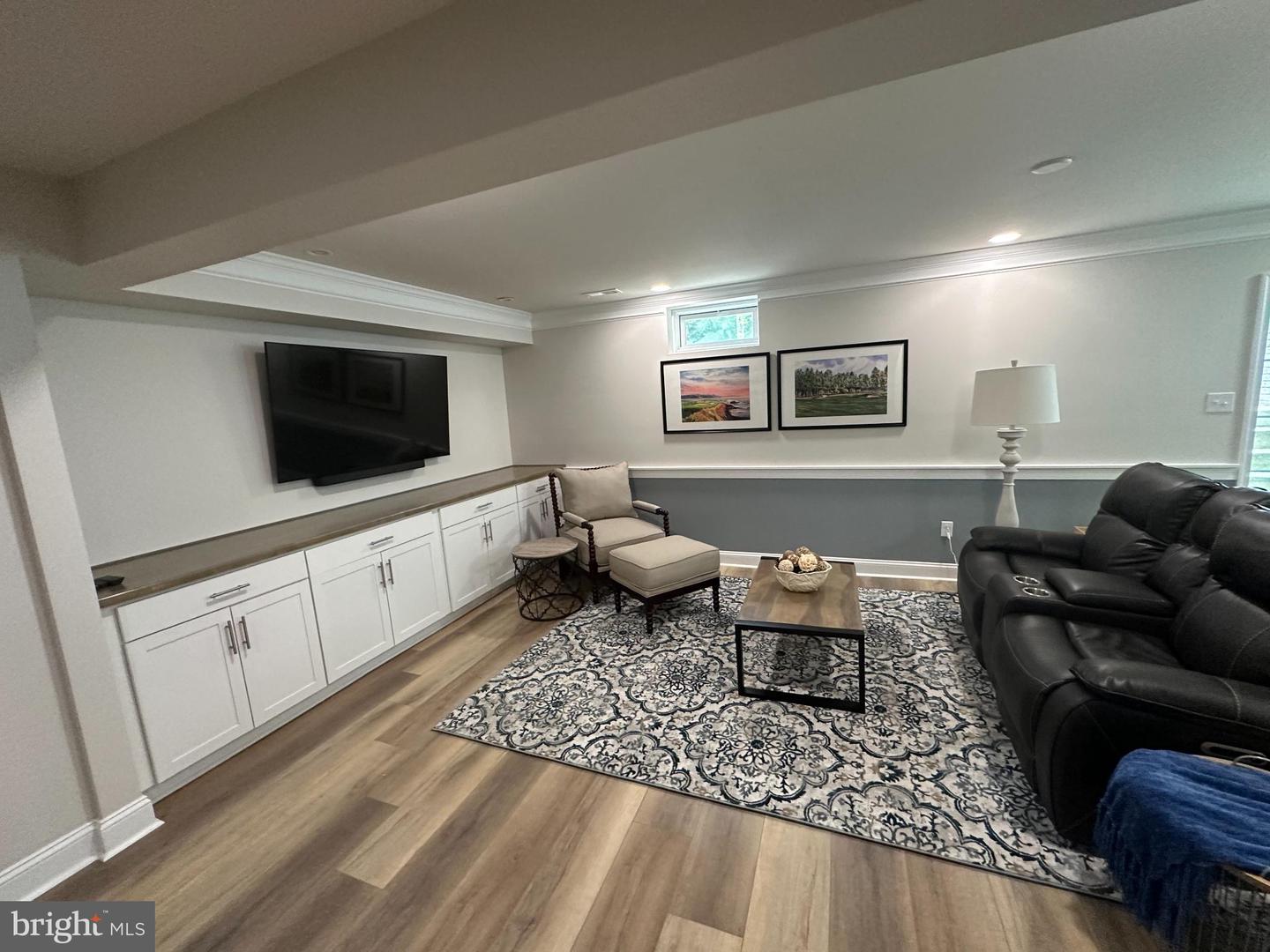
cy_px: 476
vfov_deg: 85.7
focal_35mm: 14
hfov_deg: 102.1
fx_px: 514
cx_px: 635
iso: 500
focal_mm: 2.22
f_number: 2.2
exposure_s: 1/60
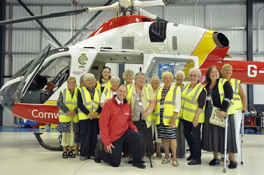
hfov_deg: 49.6
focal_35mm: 39
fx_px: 286
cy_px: 88
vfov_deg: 34.1
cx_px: 132
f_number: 4.5
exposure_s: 1/100
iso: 400
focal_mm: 26
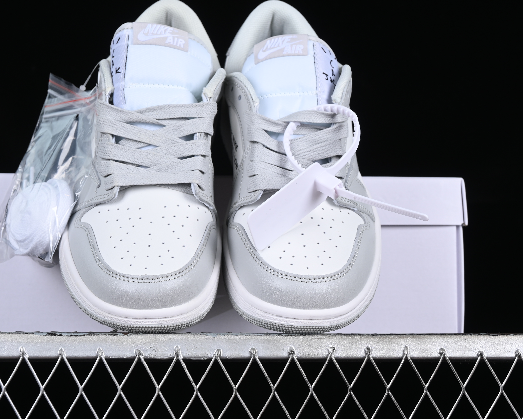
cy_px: 209
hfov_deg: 22.5
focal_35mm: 85
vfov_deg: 18.1
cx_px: 212
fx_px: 1316
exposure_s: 1/80
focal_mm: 50
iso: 160
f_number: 8
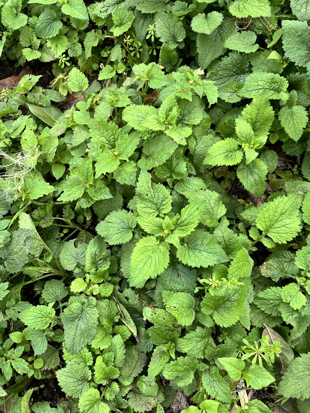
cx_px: 155
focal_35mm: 26
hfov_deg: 53.1
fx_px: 310
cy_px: 206
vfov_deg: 67.3
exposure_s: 1/121
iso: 64
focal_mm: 5.1
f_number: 1.6
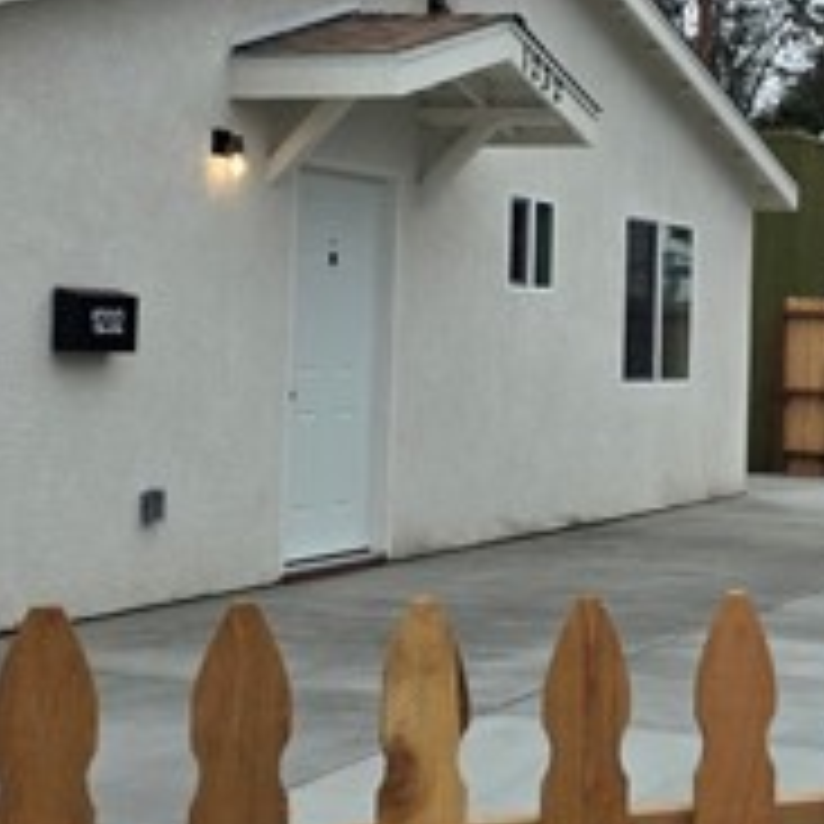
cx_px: 856
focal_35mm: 71
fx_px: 1912
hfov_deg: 23.2
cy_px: 284
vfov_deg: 24.2
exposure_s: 1/2551
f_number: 1.7
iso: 80
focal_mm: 6.3
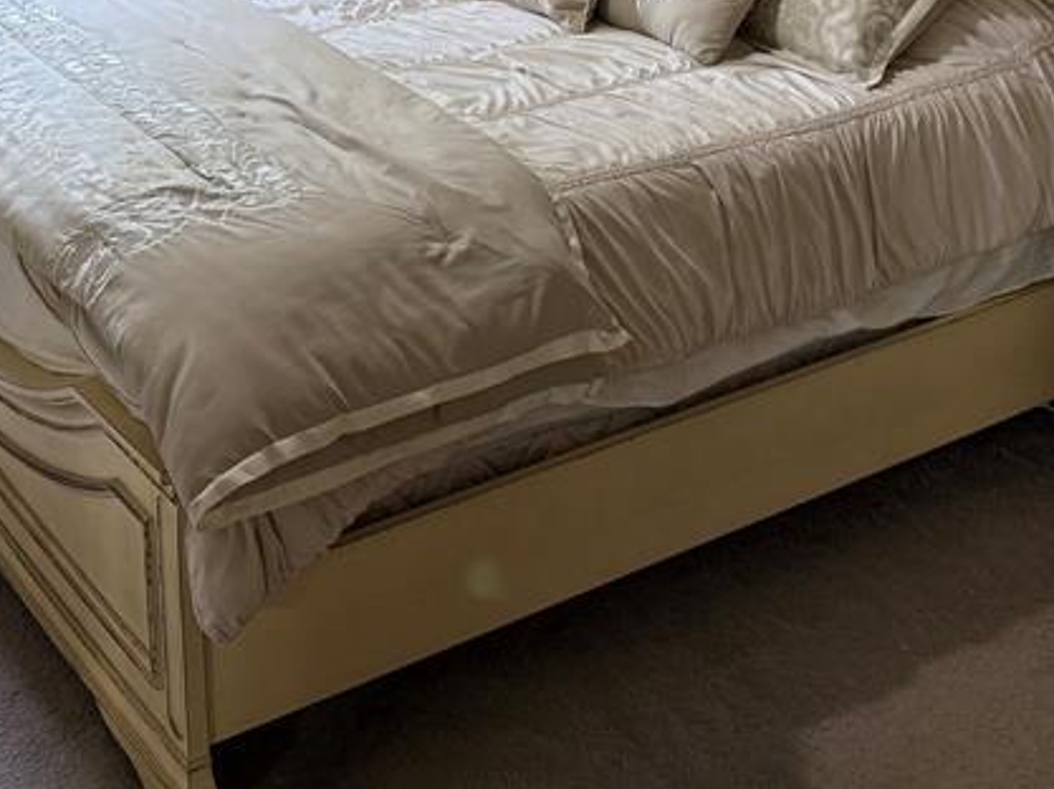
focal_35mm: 59
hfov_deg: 32.2
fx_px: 1795
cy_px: -139
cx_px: 286
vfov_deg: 22.9
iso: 160
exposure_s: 1/60
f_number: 1.78
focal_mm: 6.76
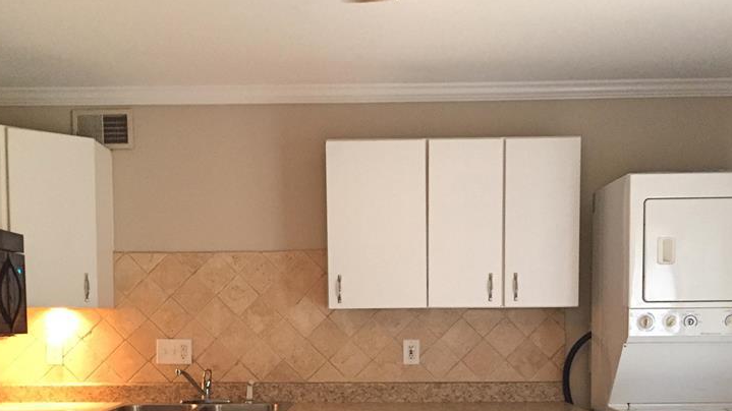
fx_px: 873
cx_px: 344
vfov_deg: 25.7
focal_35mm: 45
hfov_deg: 45.5
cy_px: 370
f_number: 2.2
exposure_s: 1/30
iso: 200
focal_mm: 4.15
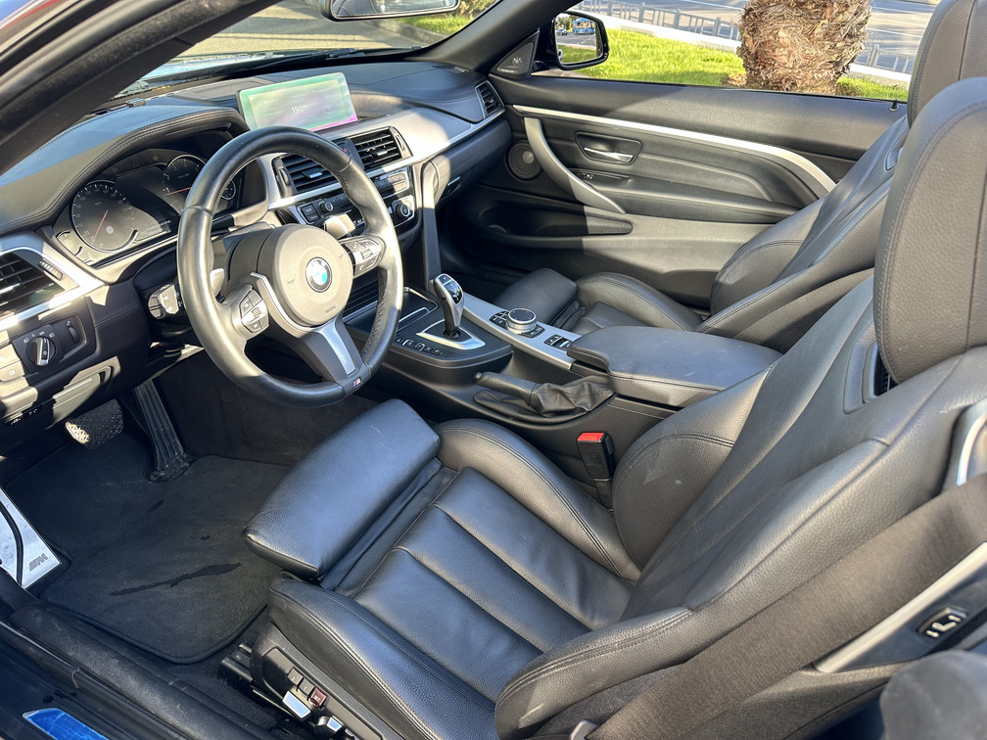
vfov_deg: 56.8
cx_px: 494
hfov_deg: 71.6
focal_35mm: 24
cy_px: 370
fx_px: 684
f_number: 1.78
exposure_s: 1/172
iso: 100
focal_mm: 6.86
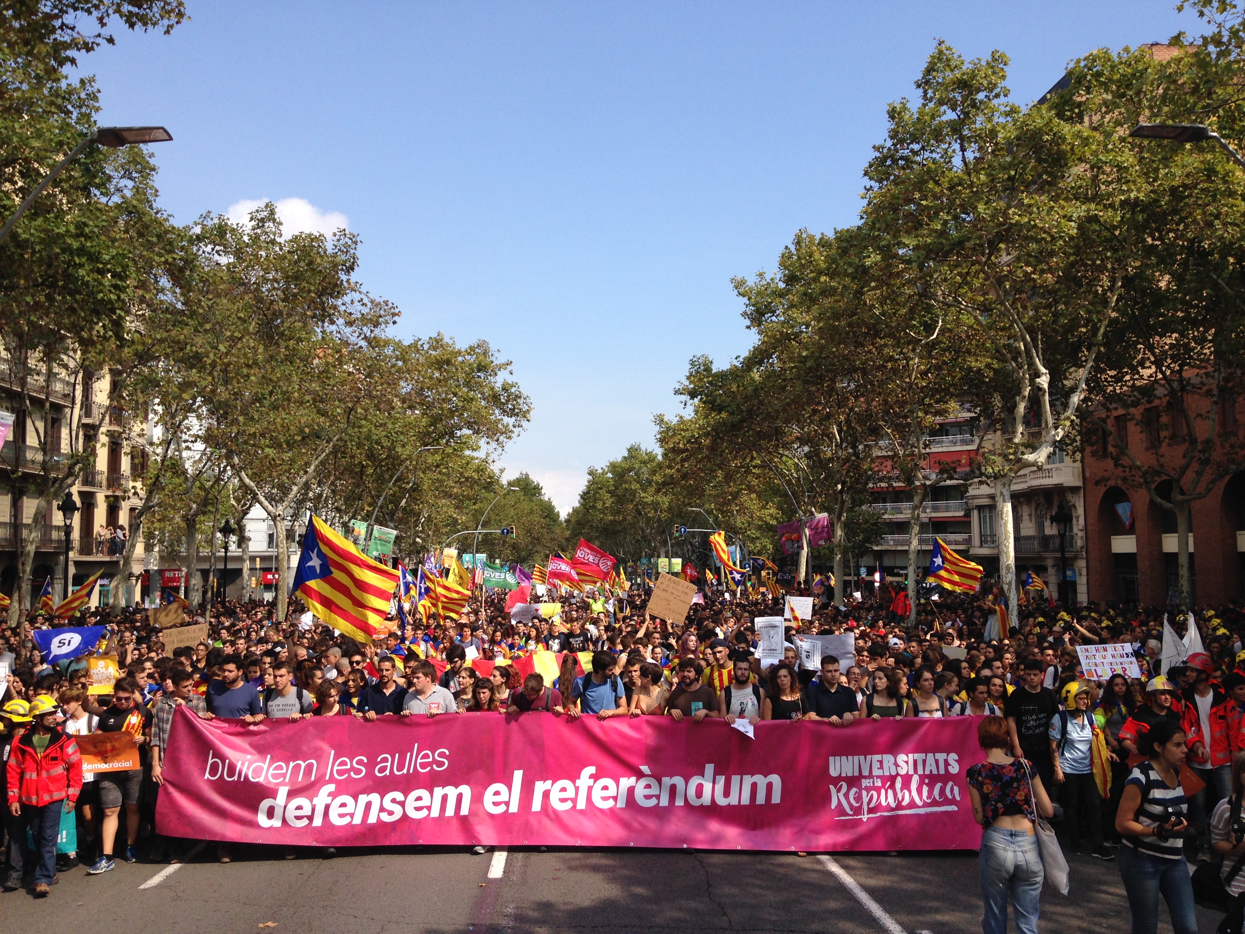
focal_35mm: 33
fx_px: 1187
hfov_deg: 55.4
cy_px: 467
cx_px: 622
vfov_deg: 42.9
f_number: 2.4
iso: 50
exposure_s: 1/1355
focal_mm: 4.12
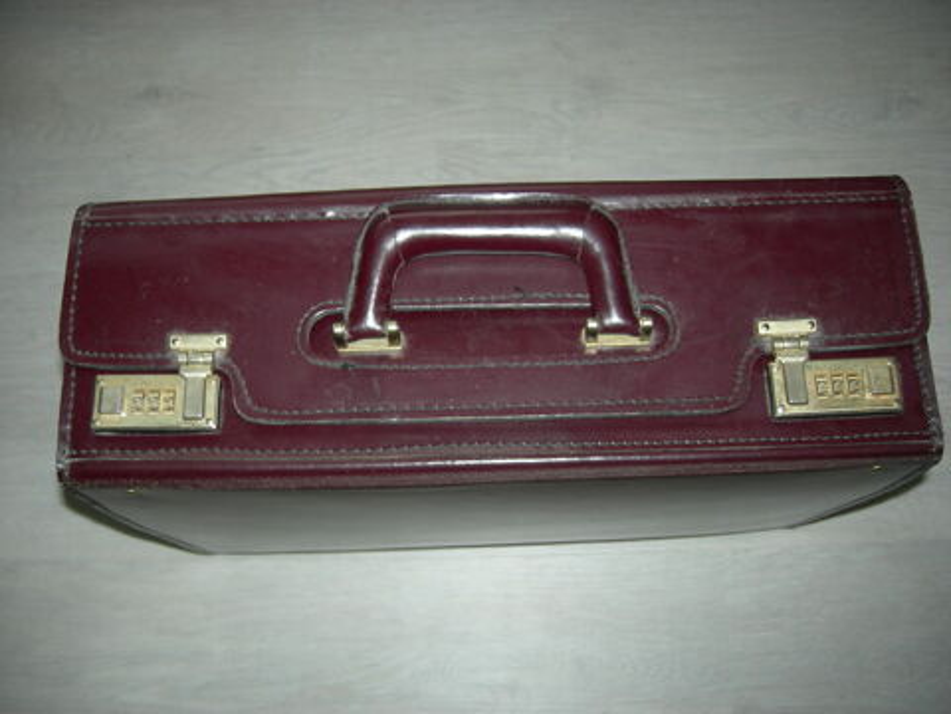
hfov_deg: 51.4
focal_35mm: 36
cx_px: 476
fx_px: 989
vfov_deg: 39.7
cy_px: 357
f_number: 2.7
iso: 64
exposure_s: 1/60.1
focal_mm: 7.5
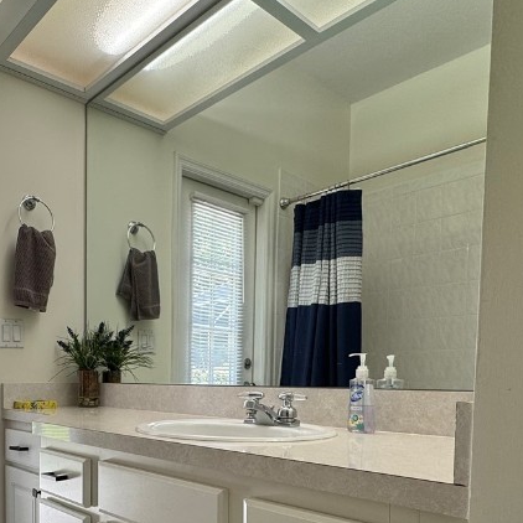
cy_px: 408
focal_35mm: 30
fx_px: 513
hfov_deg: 51.5
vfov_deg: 51.2
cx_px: 124
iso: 50
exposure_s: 1/120
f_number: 2.2
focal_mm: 2.22
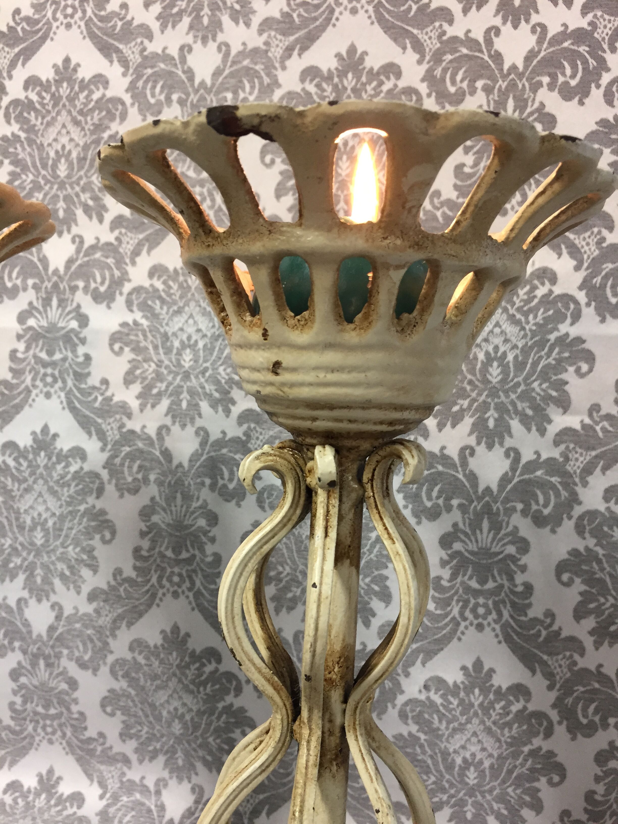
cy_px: 412
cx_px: 309
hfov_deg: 48.2
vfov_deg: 61.7
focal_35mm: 29
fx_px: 690
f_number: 2.2
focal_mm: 4.15
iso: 125
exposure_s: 1/33
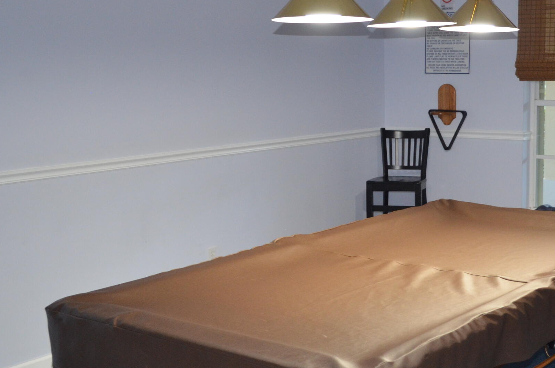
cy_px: 206
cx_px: 404
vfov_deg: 24.1
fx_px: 861
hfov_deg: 35.1
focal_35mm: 56
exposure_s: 1/60
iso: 1000
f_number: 3.8
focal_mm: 20
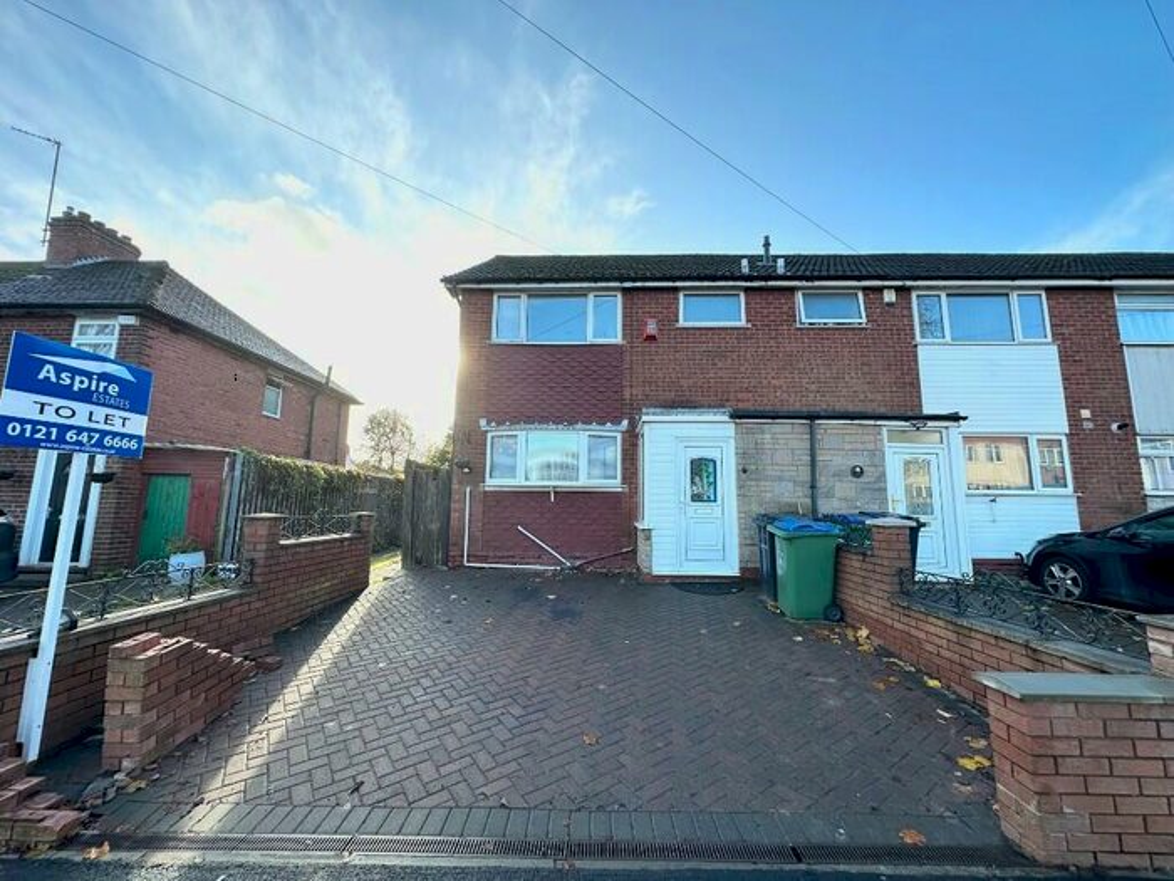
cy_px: 440
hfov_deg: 102.1
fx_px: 475
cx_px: 587
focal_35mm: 14
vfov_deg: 85.7
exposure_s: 1/443
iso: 40
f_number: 2.2
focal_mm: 2.22
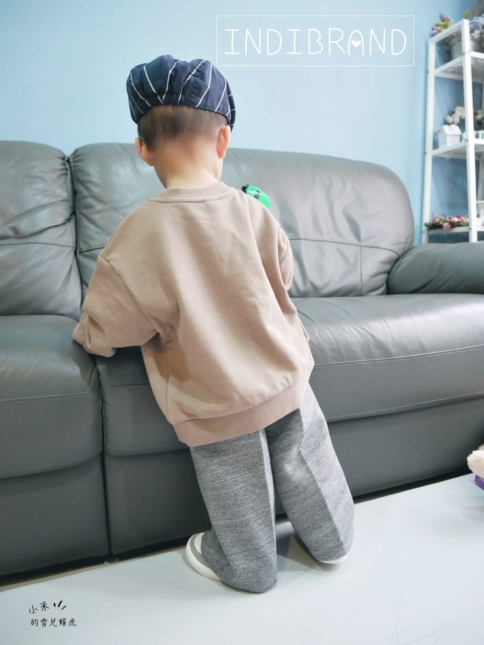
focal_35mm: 24
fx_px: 447
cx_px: 242
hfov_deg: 56.8
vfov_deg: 71.6
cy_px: 322
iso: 3200
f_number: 3.5
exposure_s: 1/30
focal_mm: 12
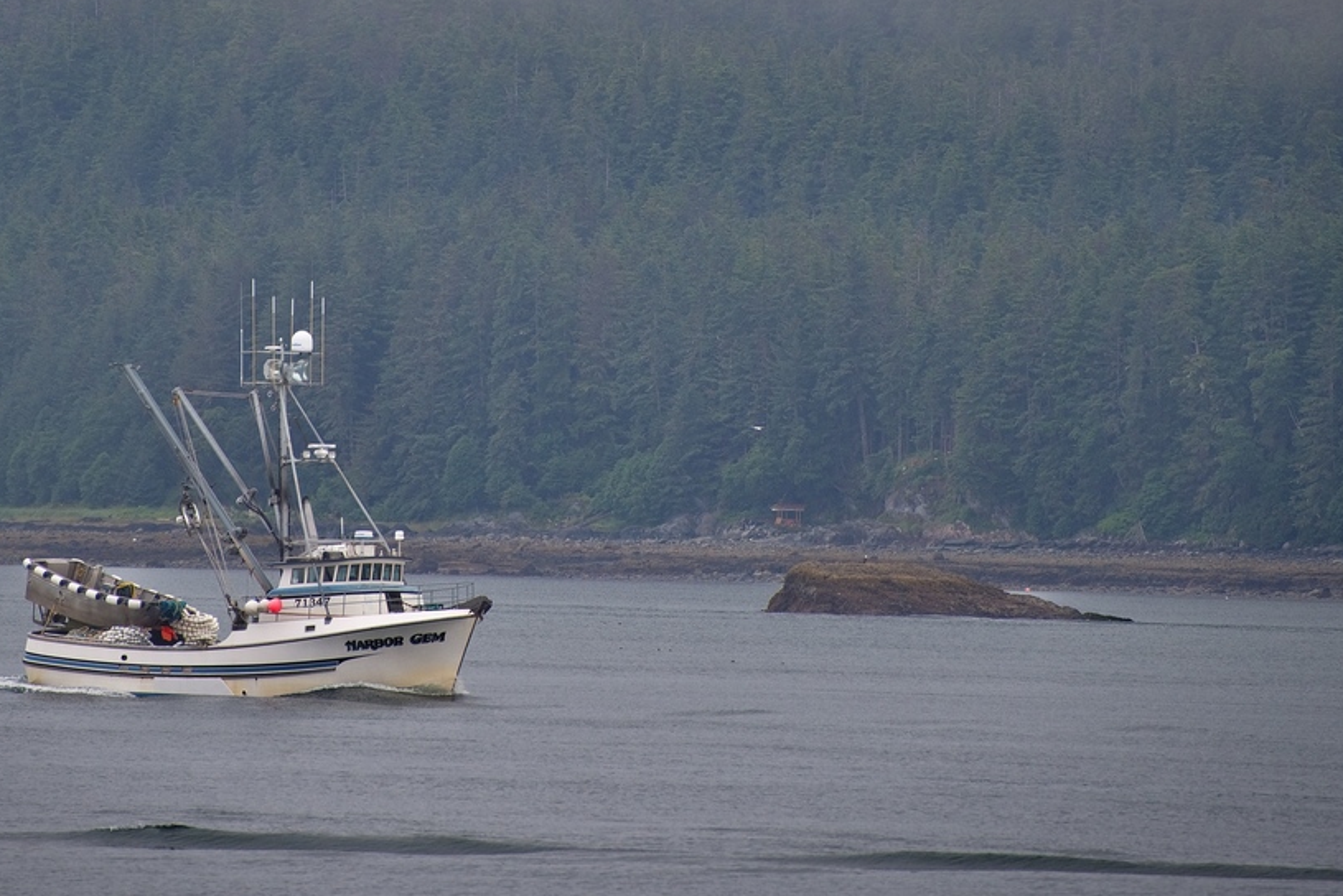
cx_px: 504
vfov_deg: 2.9
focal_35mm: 471
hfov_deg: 4.4
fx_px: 17576
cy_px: 323
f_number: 5.6
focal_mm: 300
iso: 640
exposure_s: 1/640
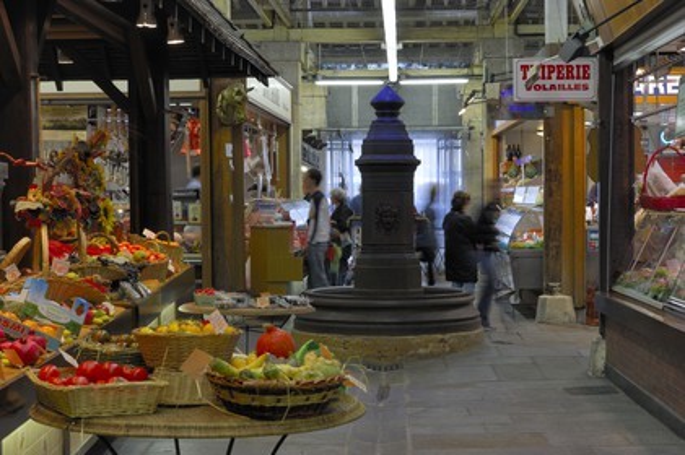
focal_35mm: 68
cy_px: 228
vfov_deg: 20.1
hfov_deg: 29.9
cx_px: 342
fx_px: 1283
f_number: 10
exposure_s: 1/3.33
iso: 100
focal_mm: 45
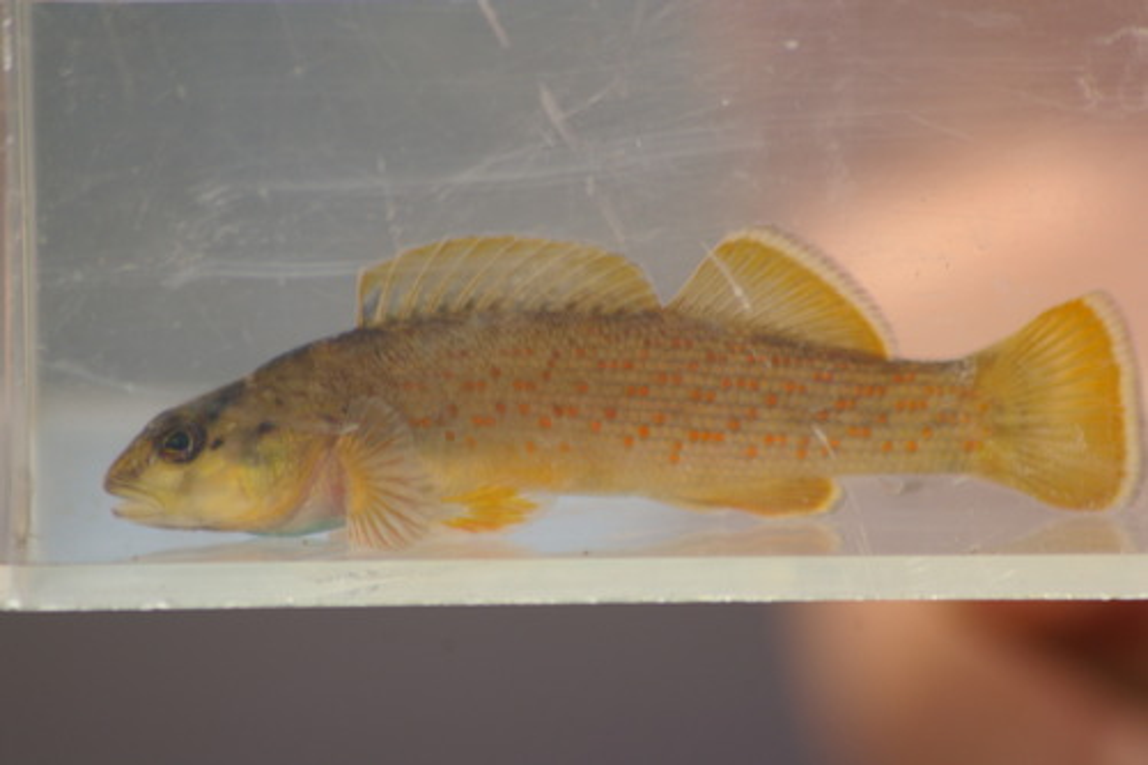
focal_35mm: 450
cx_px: 574
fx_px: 14344
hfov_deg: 4.6
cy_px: 382
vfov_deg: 3.1
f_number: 8
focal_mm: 300
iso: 200
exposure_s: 1/350
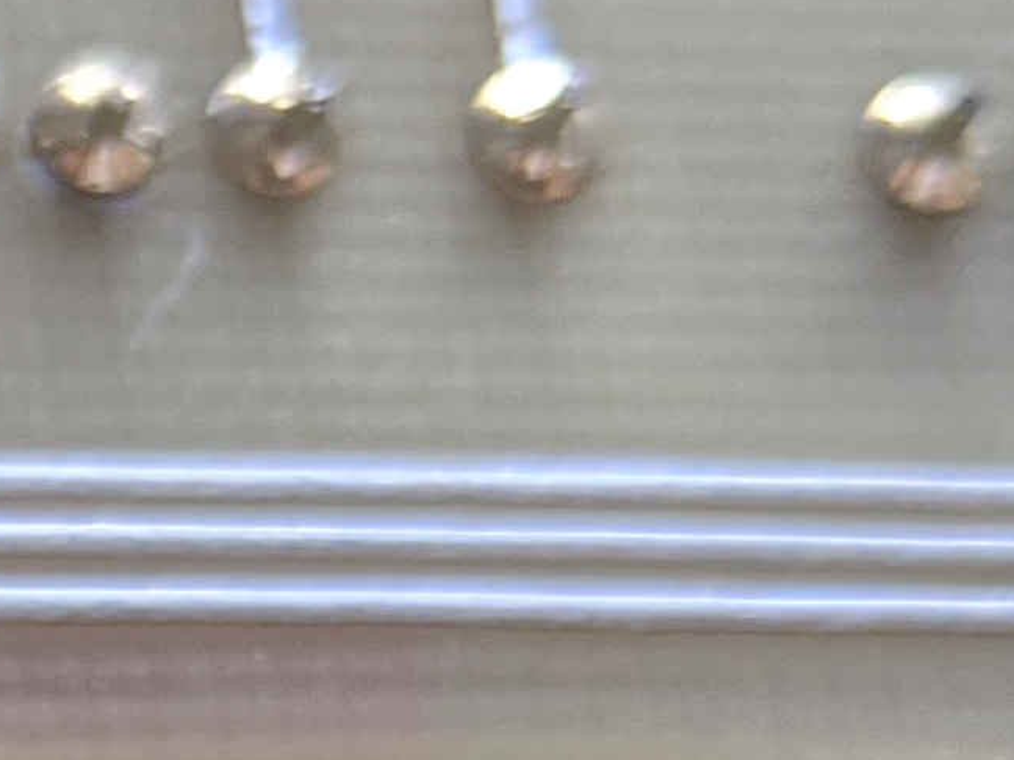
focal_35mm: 168
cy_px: 1579
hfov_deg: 10.6
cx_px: -1122
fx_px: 4921
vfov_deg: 8.3
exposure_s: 1/120
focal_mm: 4.44
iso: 94
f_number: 1.8
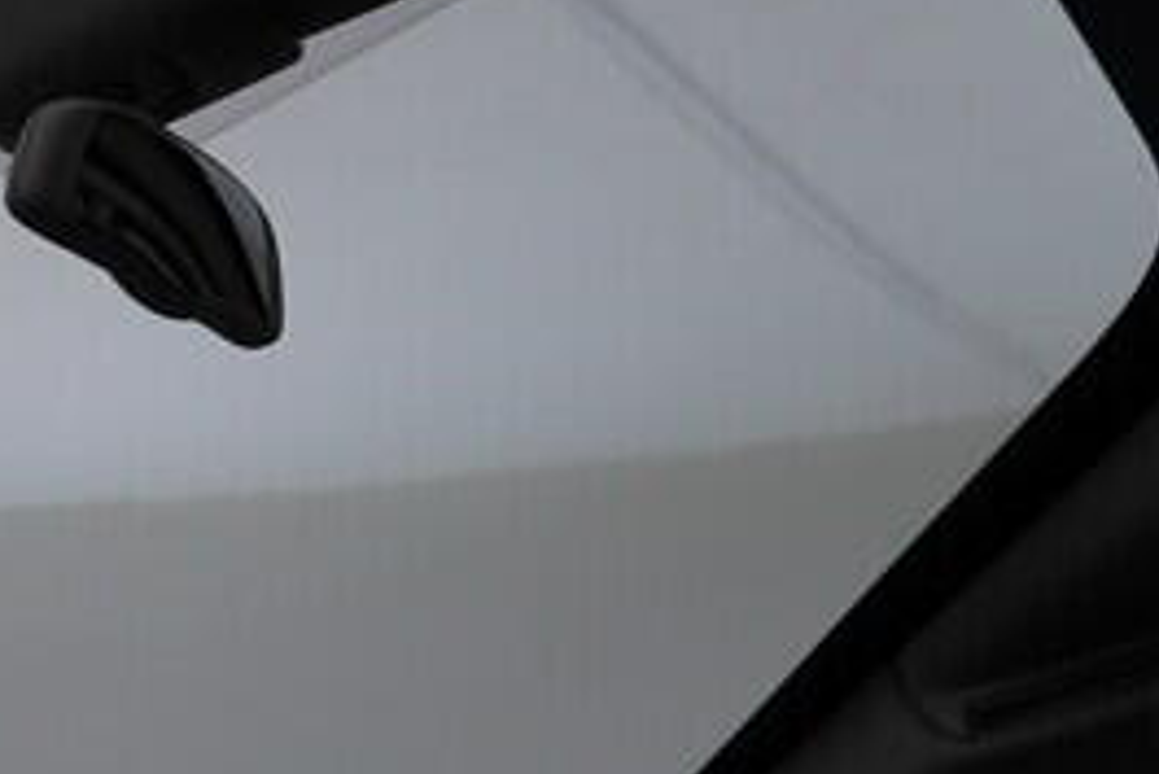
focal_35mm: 139
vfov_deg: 9.7
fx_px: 4477
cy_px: 982
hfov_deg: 13.5
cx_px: -792
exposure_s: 1/200
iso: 125
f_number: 6.3
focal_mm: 24
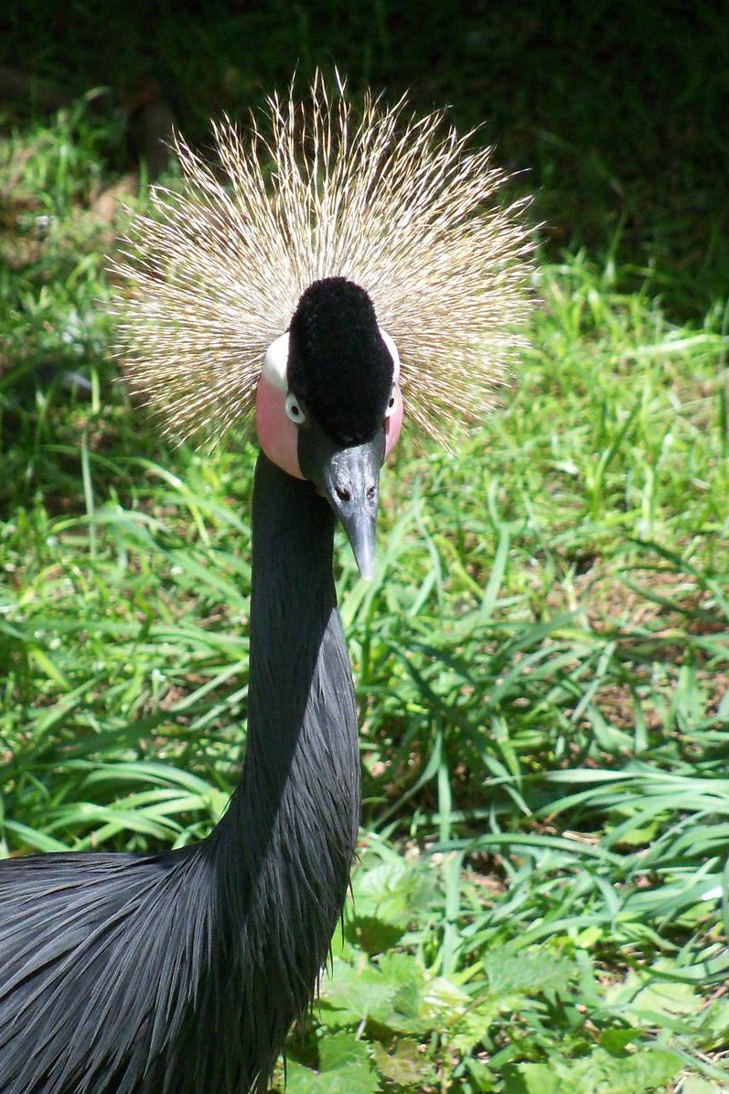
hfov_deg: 3.5
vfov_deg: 5.2
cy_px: 547
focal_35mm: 398
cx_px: 312
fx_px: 12092
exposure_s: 1/1250
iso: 400
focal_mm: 50.6
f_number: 4.5
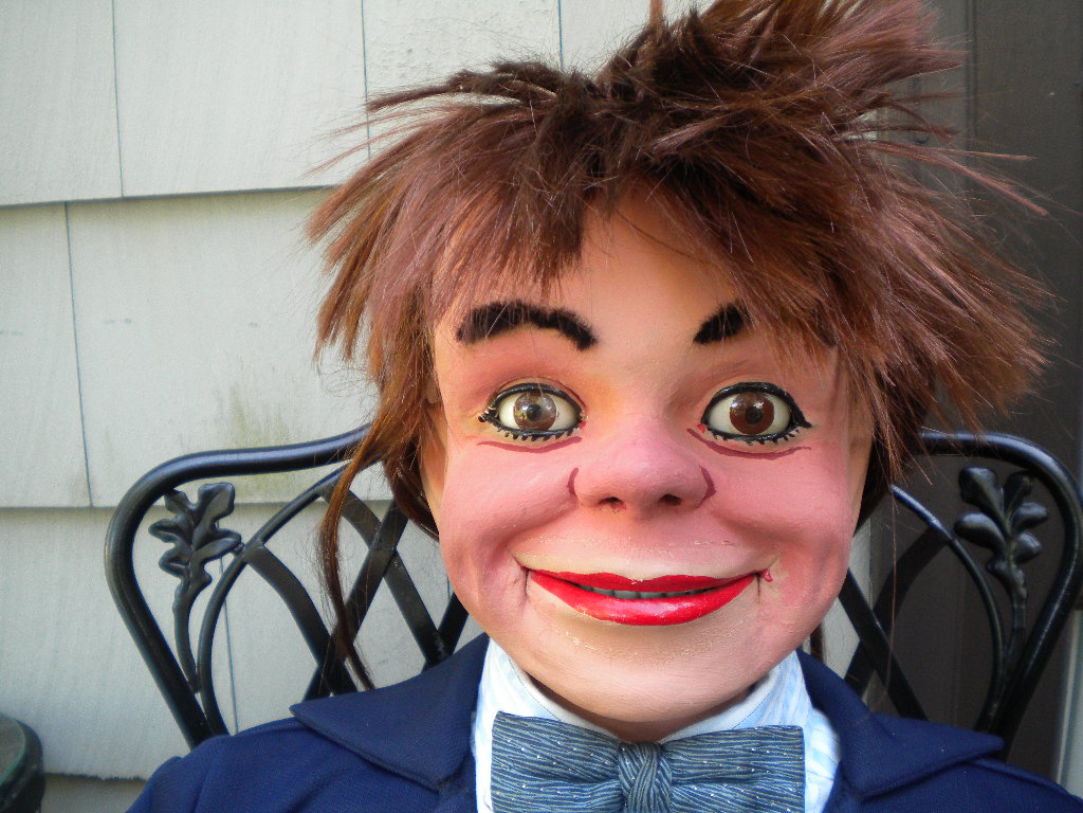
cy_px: 406
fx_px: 1095
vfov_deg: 40.7
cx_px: 542
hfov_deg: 52.6
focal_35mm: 35
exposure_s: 1/50.7
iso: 166
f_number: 3.1
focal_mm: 6.3
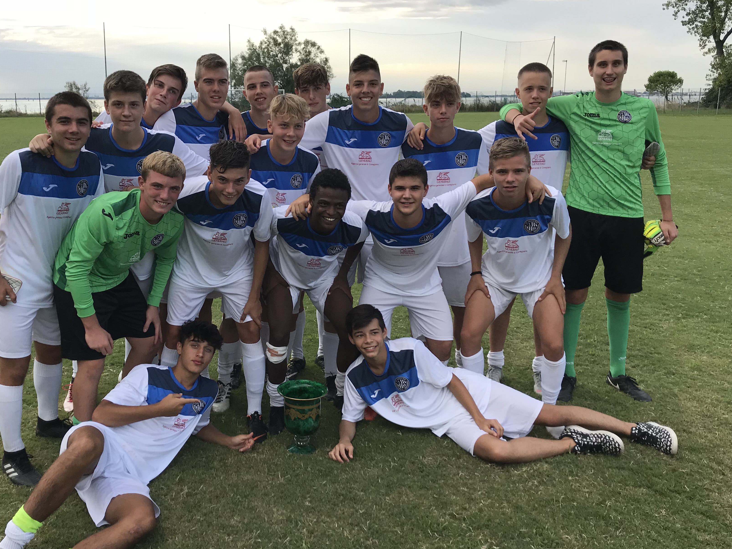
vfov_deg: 40.7
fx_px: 740
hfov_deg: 52.4
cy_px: 259
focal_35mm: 35
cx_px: 306
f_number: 1.8
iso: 20
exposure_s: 1/486
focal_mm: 3.99
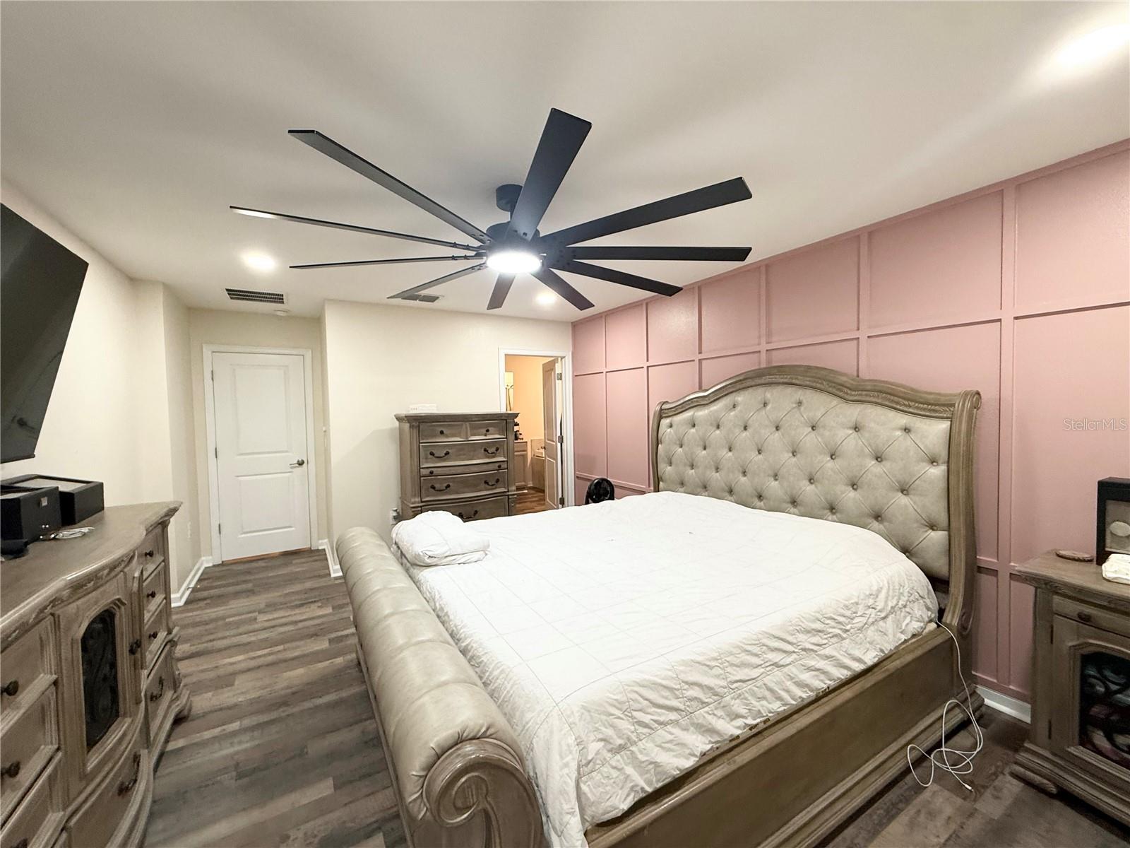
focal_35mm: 14
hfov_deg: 102.1
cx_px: 565
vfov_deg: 85.7
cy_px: 424
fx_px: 457
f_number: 2.2
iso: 200
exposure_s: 1/60
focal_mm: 2.22
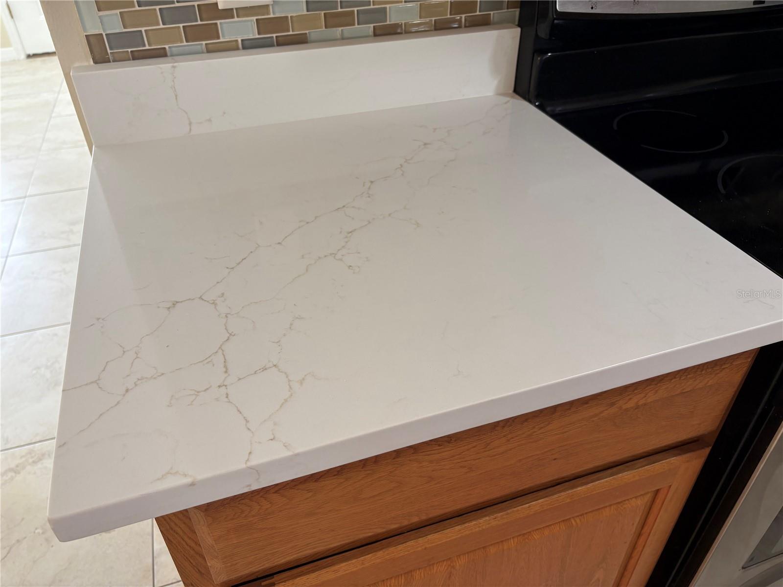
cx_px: 392
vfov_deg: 53.1
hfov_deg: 67.3
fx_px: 588
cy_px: 294
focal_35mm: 26
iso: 80
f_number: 1.6
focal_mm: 5.96
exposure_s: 1/60
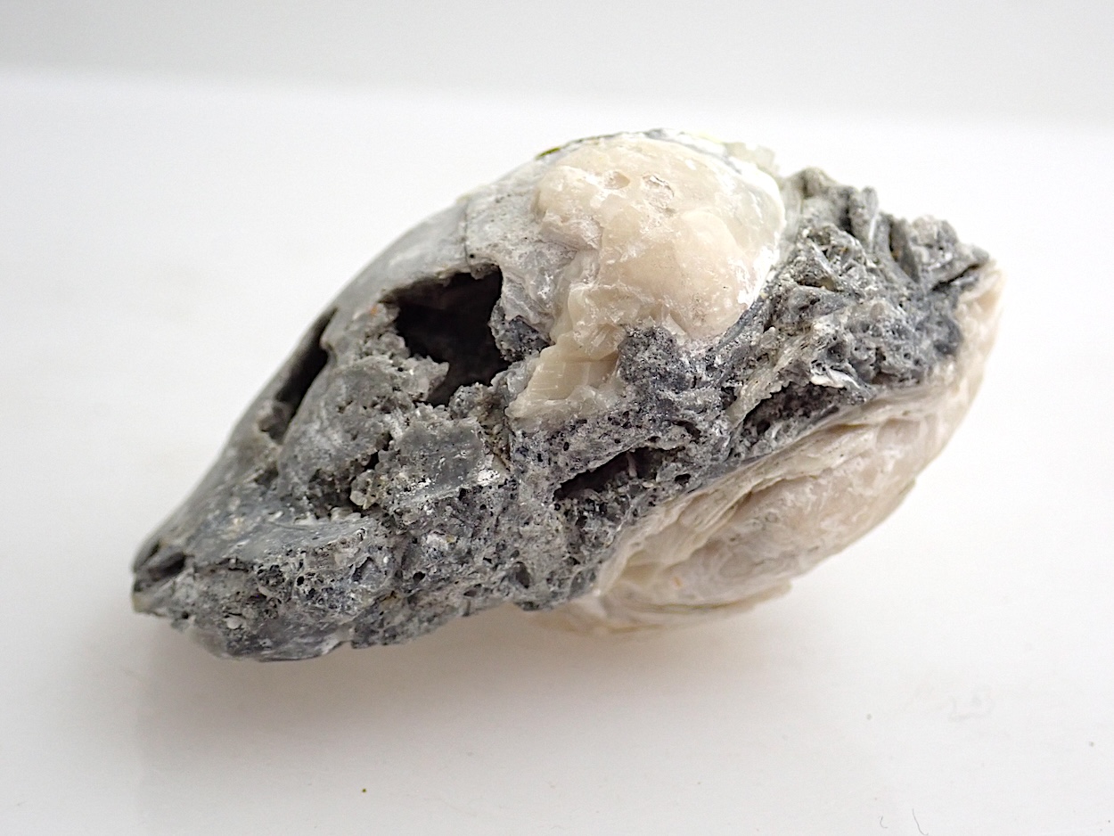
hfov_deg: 23.8
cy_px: 418
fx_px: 2639
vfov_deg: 18.0
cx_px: 557
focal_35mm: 82
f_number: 4.3
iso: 400
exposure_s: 1/80
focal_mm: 14.62
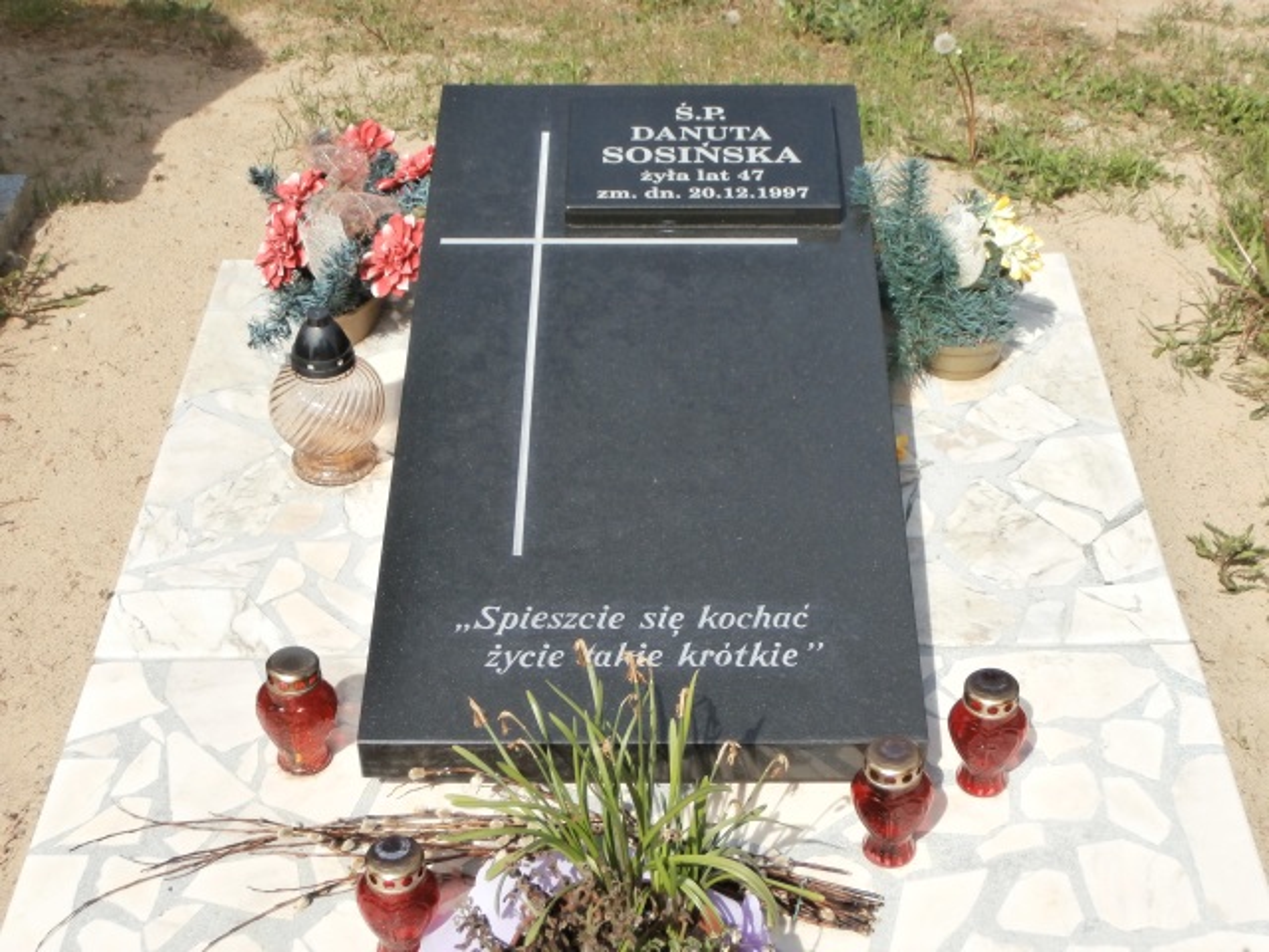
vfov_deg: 25.7
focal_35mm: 57
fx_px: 2090
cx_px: 634
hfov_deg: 33.8
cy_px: 476
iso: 100
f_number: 4.5
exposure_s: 1/500
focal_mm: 10.11
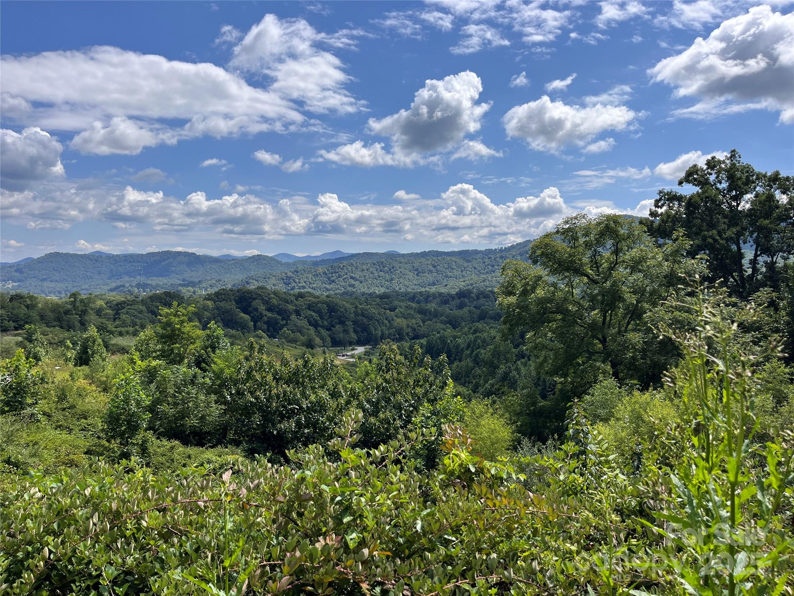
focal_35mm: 26
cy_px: 298
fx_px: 596
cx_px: 397
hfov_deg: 67.3
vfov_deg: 53.1
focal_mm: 5.1
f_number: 1.6
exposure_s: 1/5319
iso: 50
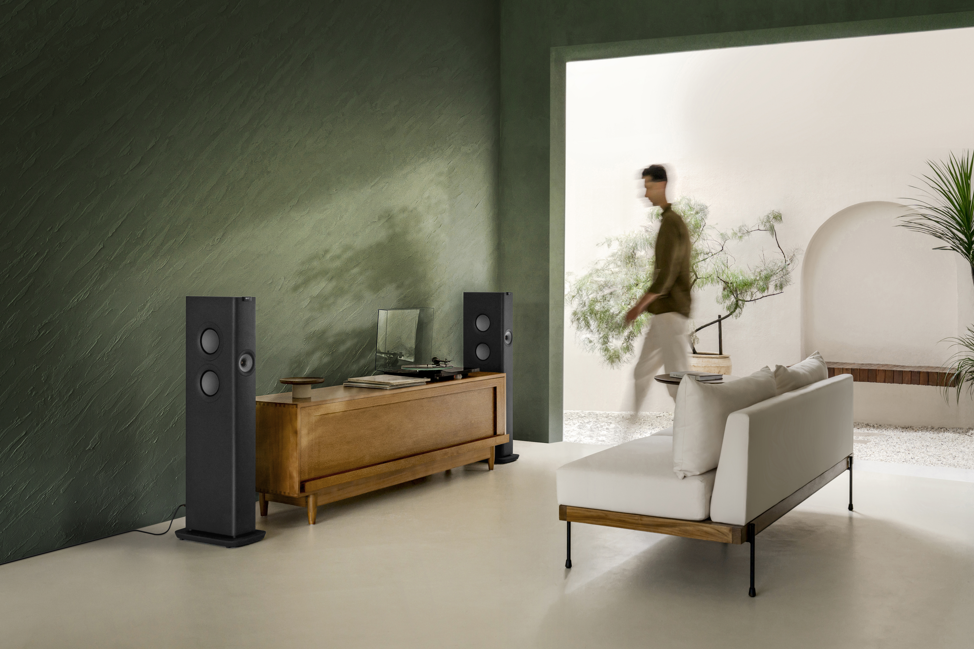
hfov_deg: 73.7
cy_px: 333
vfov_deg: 53.1
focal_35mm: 24
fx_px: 649
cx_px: 506
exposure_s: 1/10
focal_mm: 23
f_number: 5
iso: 200
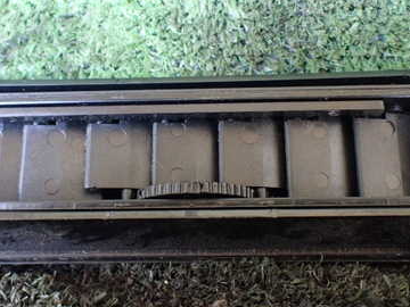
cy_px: 135
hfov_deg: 38.2
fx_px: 592
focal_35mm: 50
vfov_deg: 29.1
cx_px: 195
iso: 800
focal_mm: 5.4
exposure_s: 1/30
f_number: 2.3
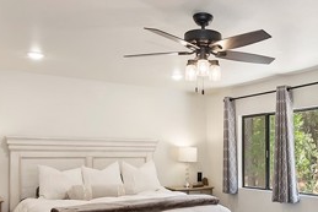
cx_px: 223
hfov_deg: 50.5
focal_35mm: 37
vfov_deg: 35.6
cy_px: 142
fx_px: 327
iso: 400
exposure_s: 1/30
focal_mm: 10
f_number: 8
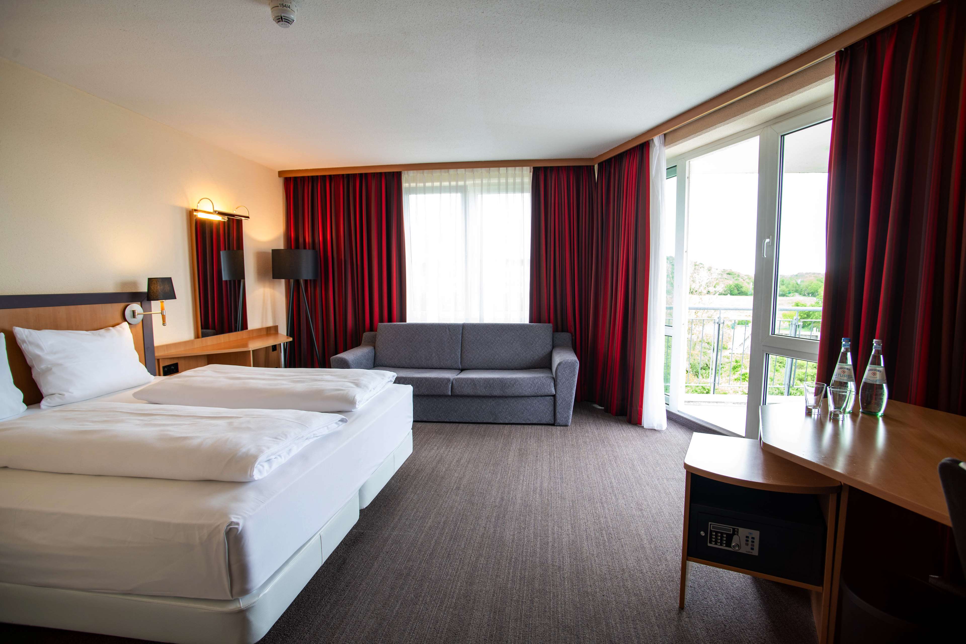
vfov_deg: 70.4
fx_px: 456
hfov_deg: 93.3
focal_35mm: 17
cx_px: 483
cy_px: 322
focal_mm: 17
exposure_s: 1/6
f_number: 9
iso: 160
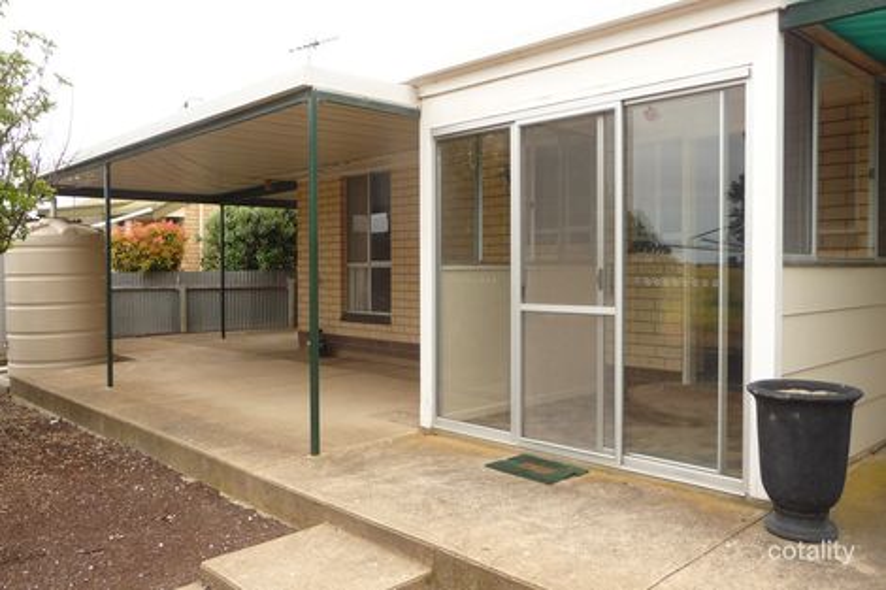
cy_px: 295
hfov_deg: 60.3
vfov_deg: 42.3
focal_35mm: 31
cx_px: 443
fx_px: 763
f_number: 3.3
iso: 100
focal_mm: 4.7
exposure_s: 1/200
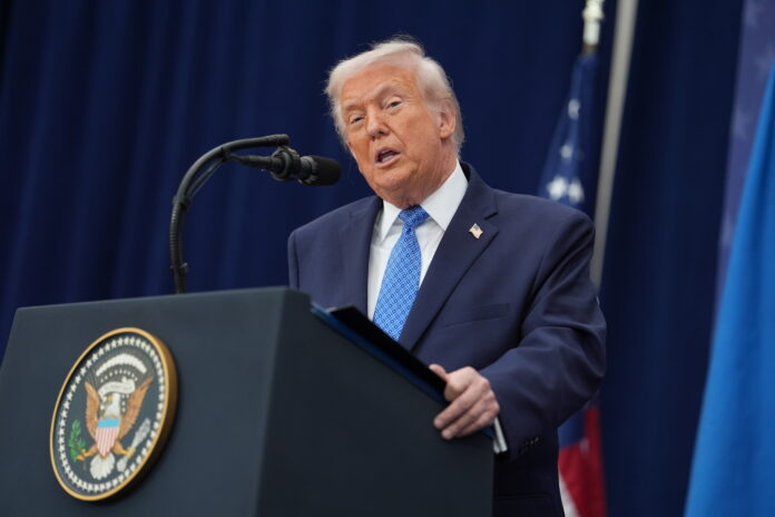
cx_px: 388
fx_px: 3229
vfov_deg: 9.1
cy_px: 258
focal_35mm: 150
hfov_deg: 13.7
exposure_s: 1/640
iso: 800
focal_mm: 150
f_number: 2.2
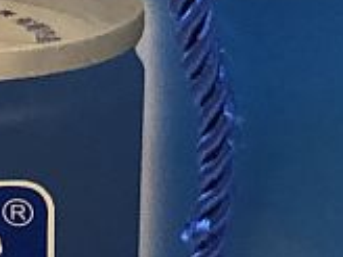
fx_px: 2031
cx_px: -218
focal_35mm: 205
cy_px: 441
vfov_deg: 7.1
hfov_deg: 9.3
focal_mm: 3.99
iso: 100
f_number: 1.8
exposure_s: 1/13
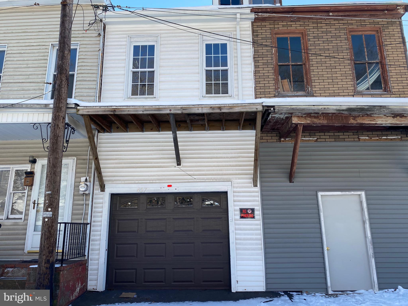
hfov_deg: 67.3
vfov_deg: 53.1
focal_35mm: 26
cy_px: 153
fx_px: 306
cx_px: 204
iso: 32
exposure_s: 1/767
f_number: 1.8
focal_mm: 4.25
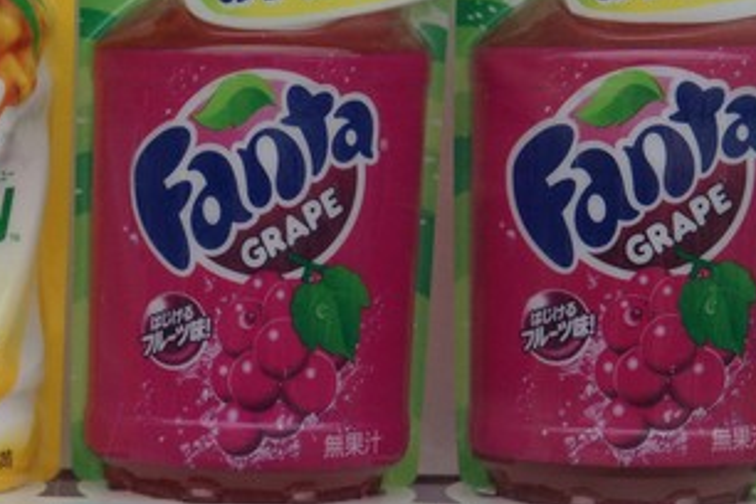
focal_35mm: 207
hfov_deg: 9.8
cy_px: 561
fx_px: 4347
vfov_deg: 6.6
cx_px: -154
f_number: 9
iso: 400
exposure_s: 1/160
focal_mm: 55
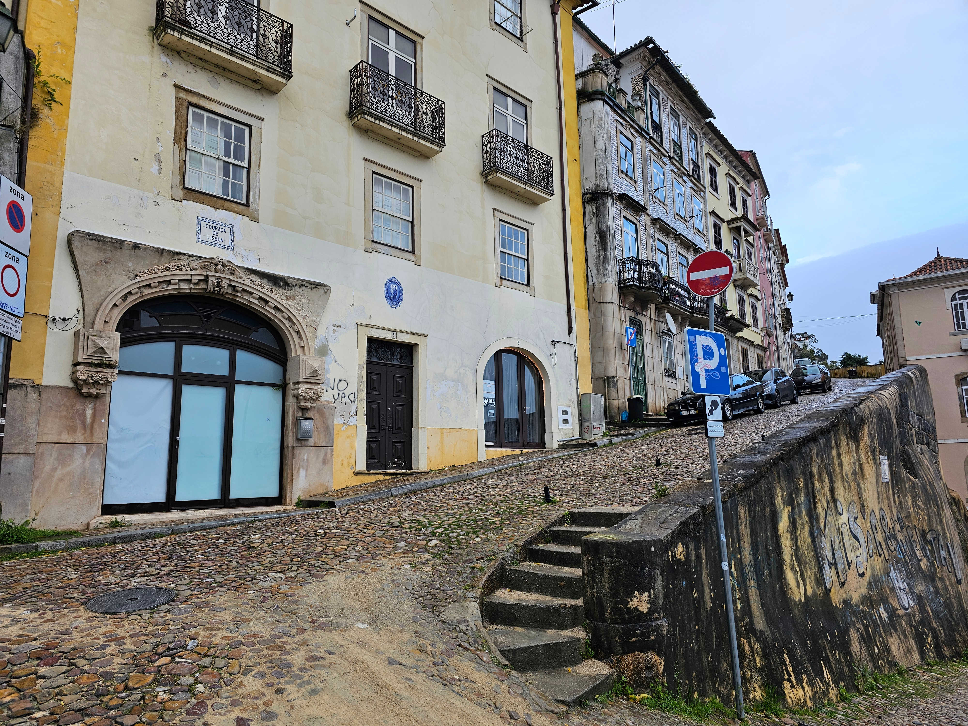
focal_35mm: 23
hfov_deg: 73.9
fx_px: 643
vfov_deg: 58.9
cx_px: 484
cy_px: 363
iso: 16
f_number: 1.7
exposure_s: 1/120
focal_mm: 6.3
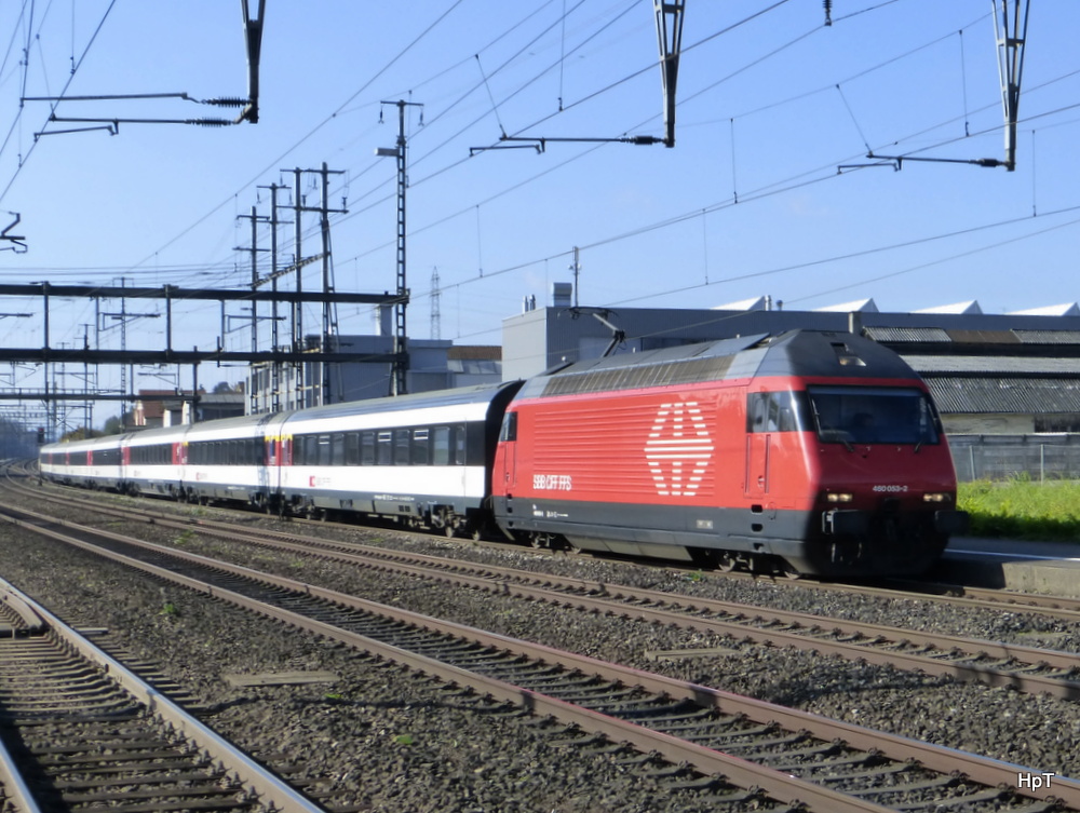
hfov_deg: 46.7
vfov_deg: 36.0
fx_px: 1250
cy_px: 406
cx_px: 540
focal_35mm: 40
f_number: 3.9
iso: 160
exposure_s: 1/640
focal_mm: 6.9
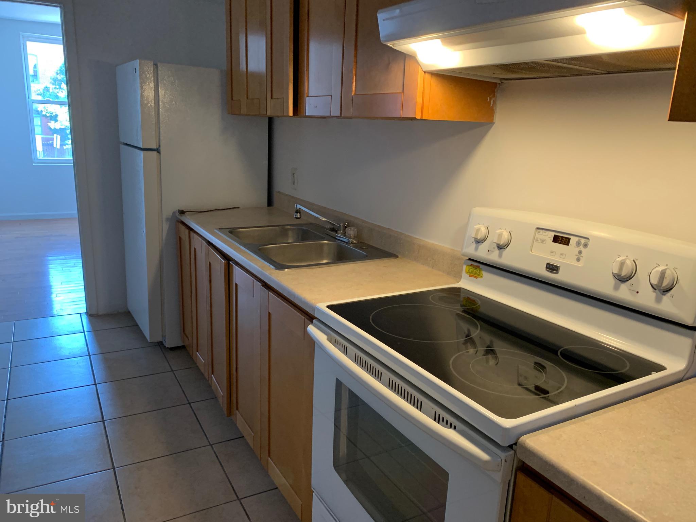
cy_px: 261
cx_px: 348
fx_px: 523
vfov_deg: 53.1
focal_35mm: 26
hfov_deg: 67.3
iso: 125
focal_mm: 4.25
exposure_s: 1/60
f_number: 1.8
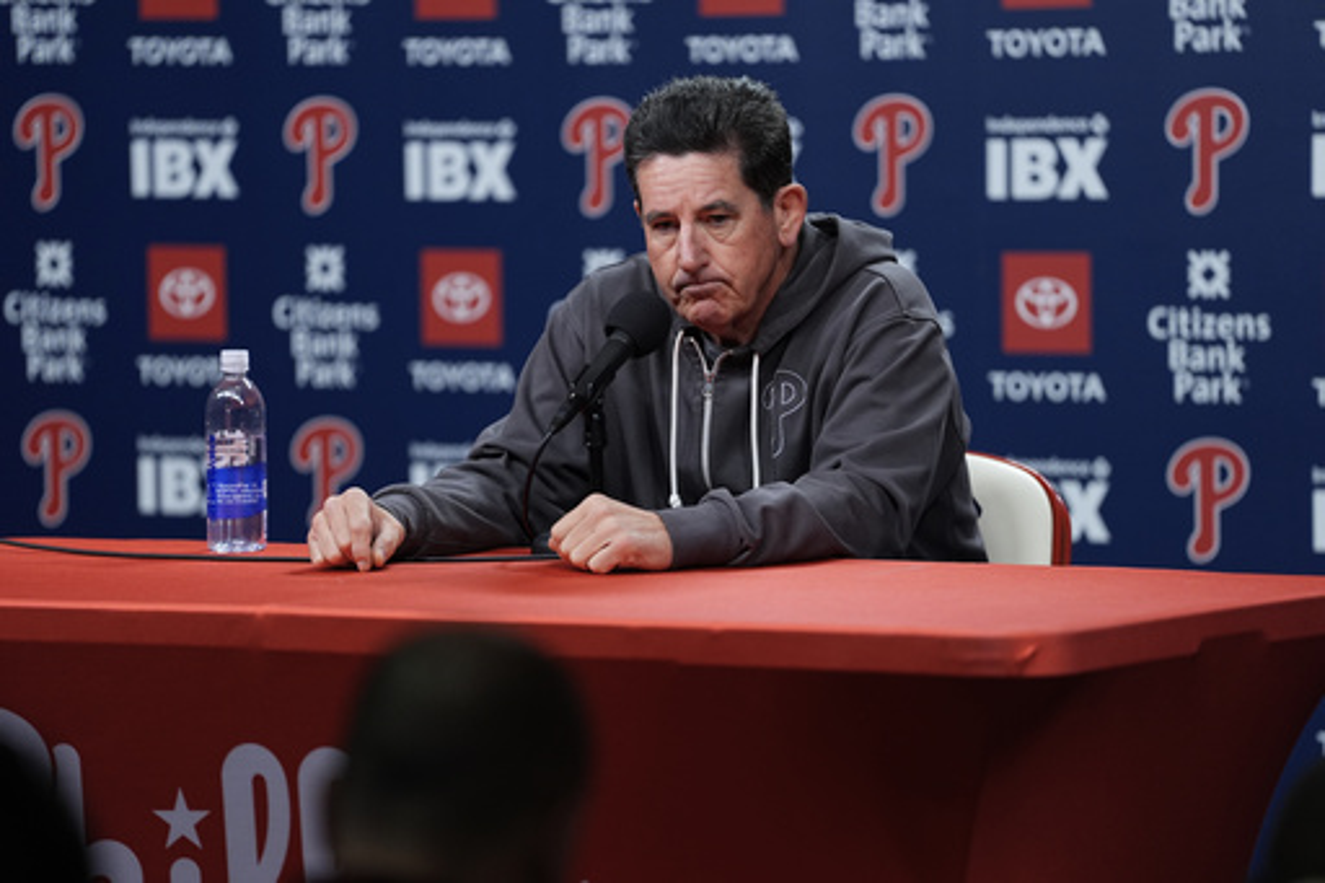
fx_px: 7358
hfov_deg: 10.3
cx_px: 662
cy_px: 442
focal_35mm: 200
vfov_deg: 6.9
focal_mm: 200
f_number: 2.8
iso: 1250
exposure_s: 1/320
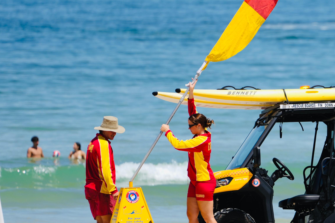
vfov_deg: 3.1
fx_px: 4066
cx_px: 353
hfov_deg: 4.7
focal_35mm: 437
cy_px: 92
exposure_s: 1/1600
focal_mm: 200
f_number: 2.8
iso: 50
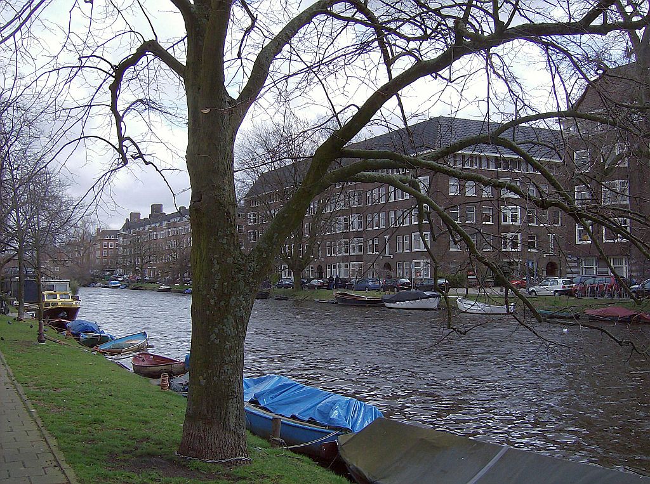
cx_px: 325
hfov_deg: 49.1
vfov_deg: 37.6
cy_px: 242
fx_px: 712
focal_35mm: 38
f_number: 4.8
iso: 100
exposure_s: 1/462
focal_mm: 6.4
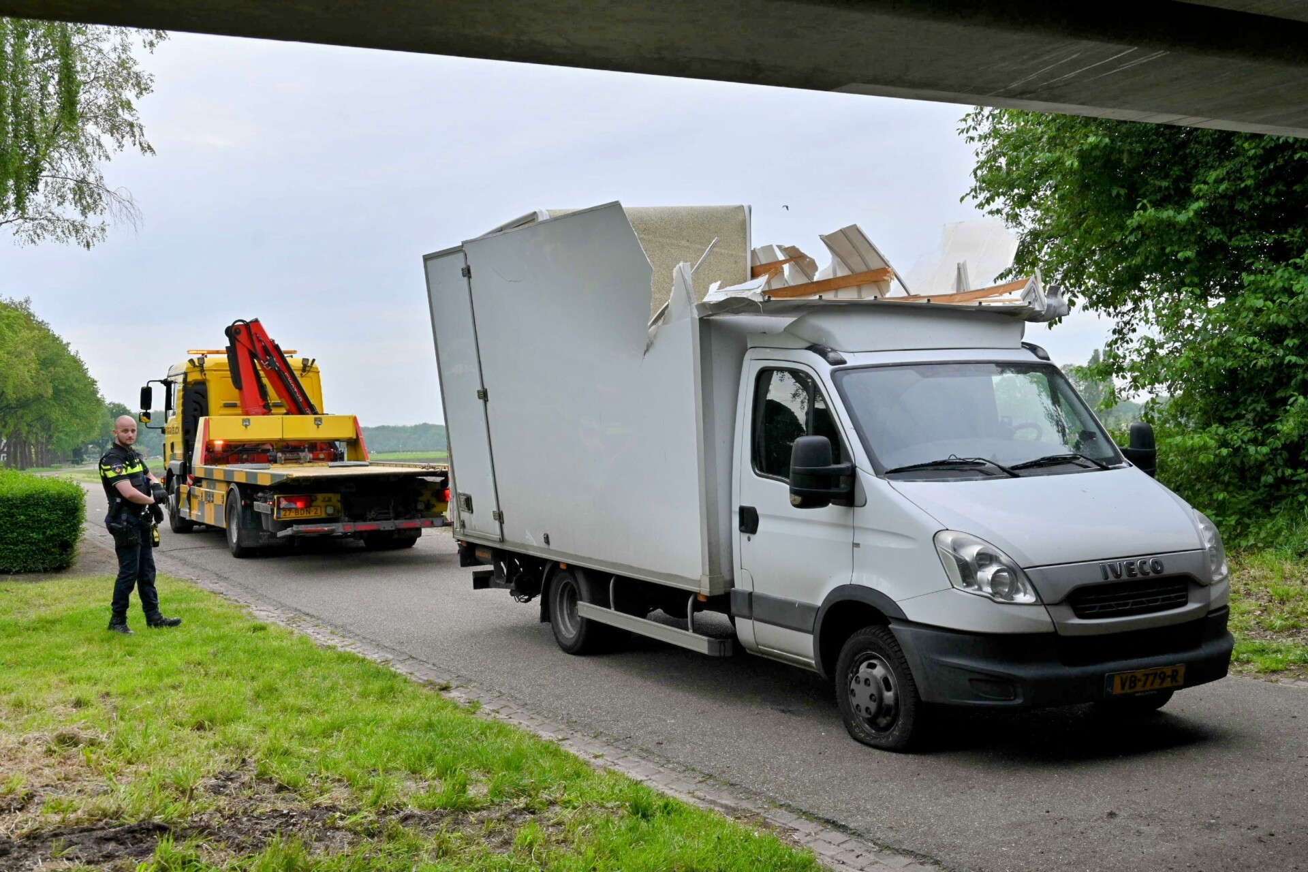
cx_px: 654
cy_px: 436
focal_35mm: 40
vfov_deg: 33.4
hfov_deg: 48.5
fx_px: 1453
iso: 640
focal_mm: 40
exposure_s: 1/800
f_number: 7.1
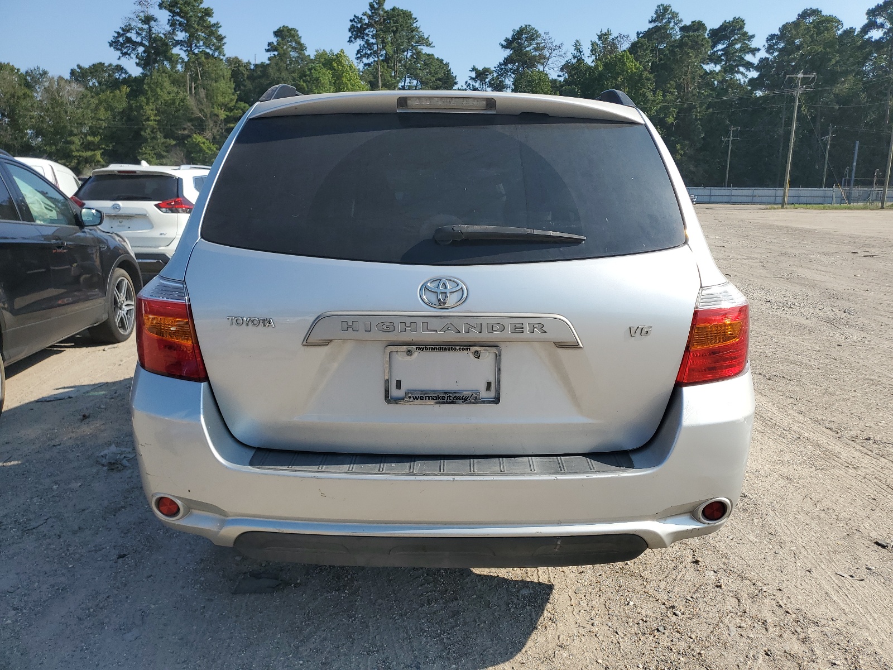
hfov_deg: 67.3
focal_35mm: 26
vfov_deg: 53.1
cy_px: 335
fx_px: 671
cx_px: 446
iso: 50
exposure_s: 1/3333
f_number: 1.5
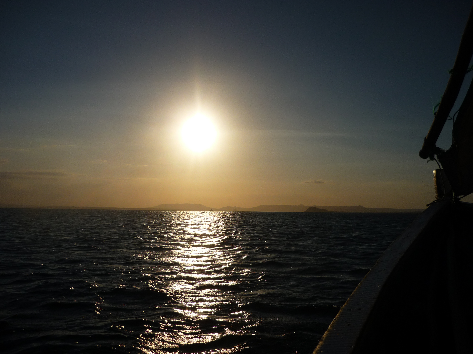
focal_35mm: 33
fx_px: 451
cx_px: 236
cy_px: 177
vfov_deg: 42.9
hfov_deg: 55.4
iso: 100
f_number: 8
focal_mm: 5.5
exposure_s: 1/1600
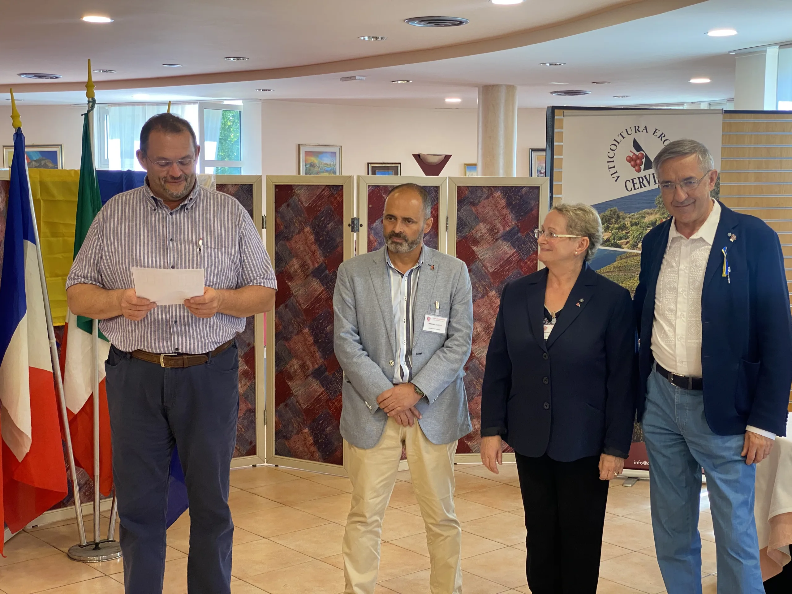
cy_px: 297
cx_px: 396
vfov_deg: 28.0
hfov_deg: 36.8
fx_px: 1190
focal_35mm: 52
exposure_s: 1/50
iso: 100
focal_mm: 6
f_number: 2
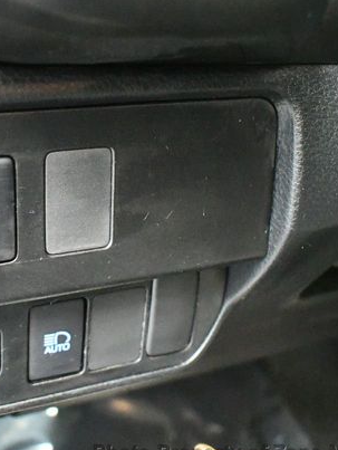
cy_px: 235
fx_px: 715
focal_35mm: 55
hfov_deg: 26.2
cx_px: 77
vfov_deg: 34.9
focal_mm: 18
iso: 12800
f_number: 3.5
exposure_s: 1/40
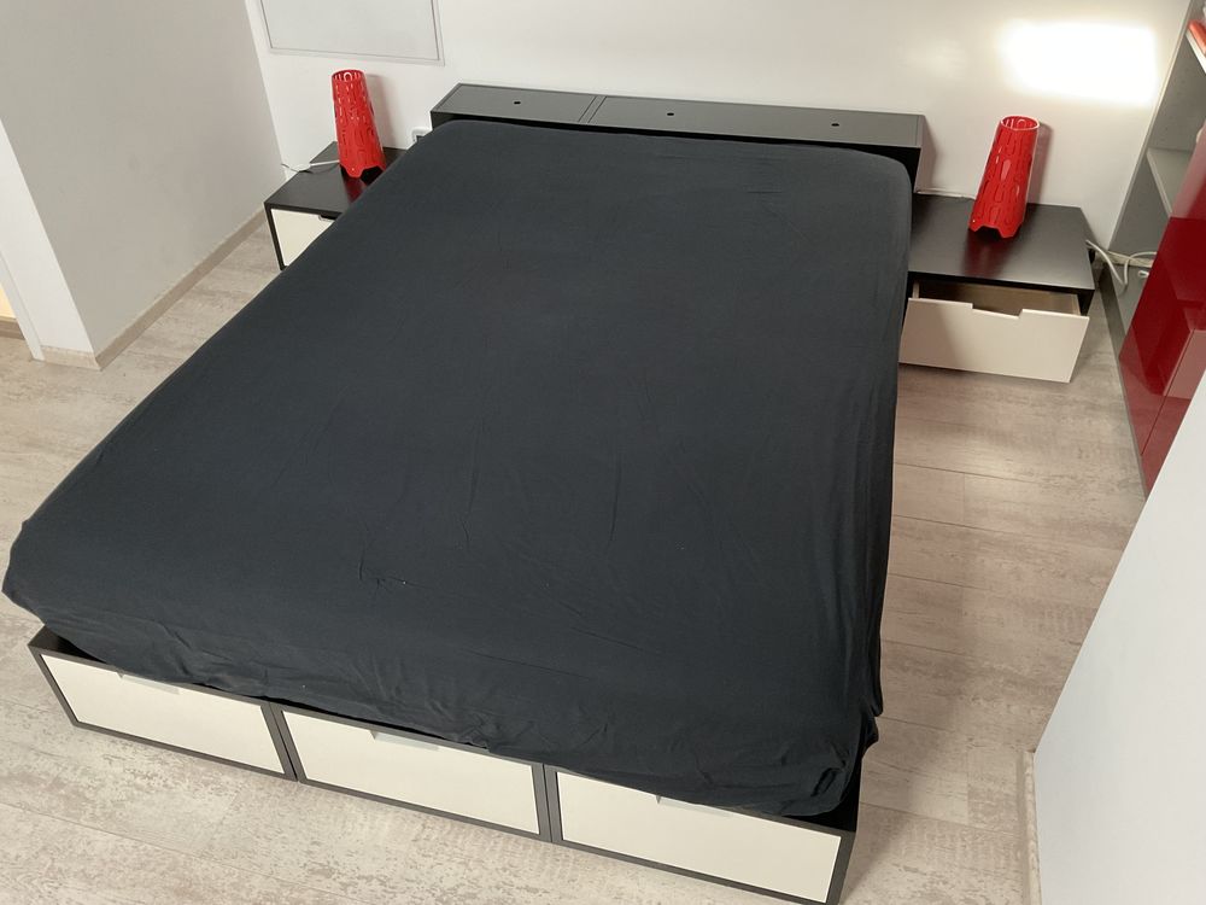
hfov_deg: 61.7
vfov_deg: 48.2
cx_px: 603
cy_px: 452
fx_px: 1010
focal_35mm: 29
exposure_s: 1/40
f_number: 1.8
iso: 320
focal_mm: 3
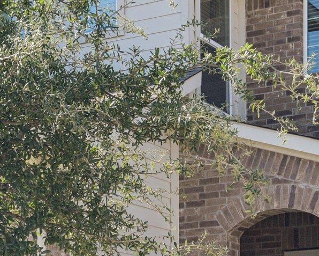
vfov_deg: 13.3
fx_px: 1095
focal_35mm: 116
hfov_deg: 16.4
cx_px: 42
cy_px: 167
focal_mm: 24
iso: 400
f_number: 8
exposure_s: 1/400
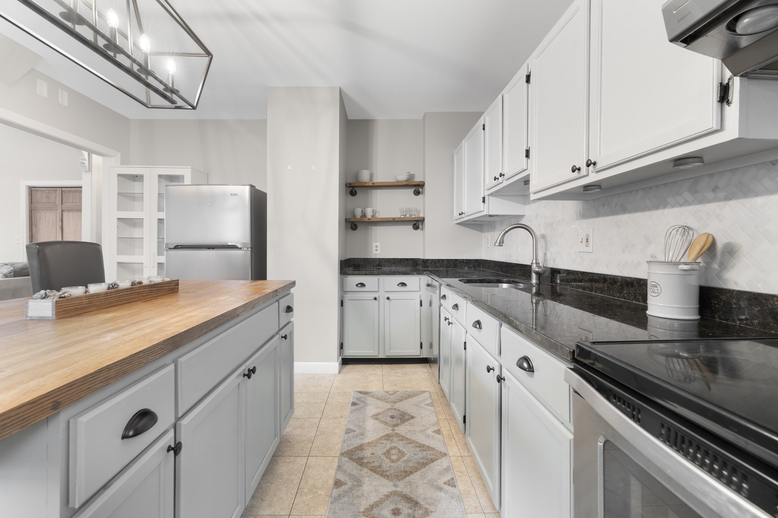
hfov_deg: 96.7
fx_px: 346
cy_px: 259
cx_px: 389
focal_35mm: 16
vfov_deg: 73.7
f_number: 8
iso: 200
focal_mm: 16
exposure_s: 4
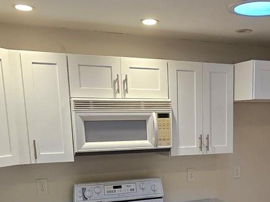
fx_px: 366
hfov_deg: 39.4
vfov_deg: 28.9
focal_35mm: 47
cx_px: 201
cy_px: 203
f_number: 2.2
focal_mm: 2.2
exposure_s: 1/60
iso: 125
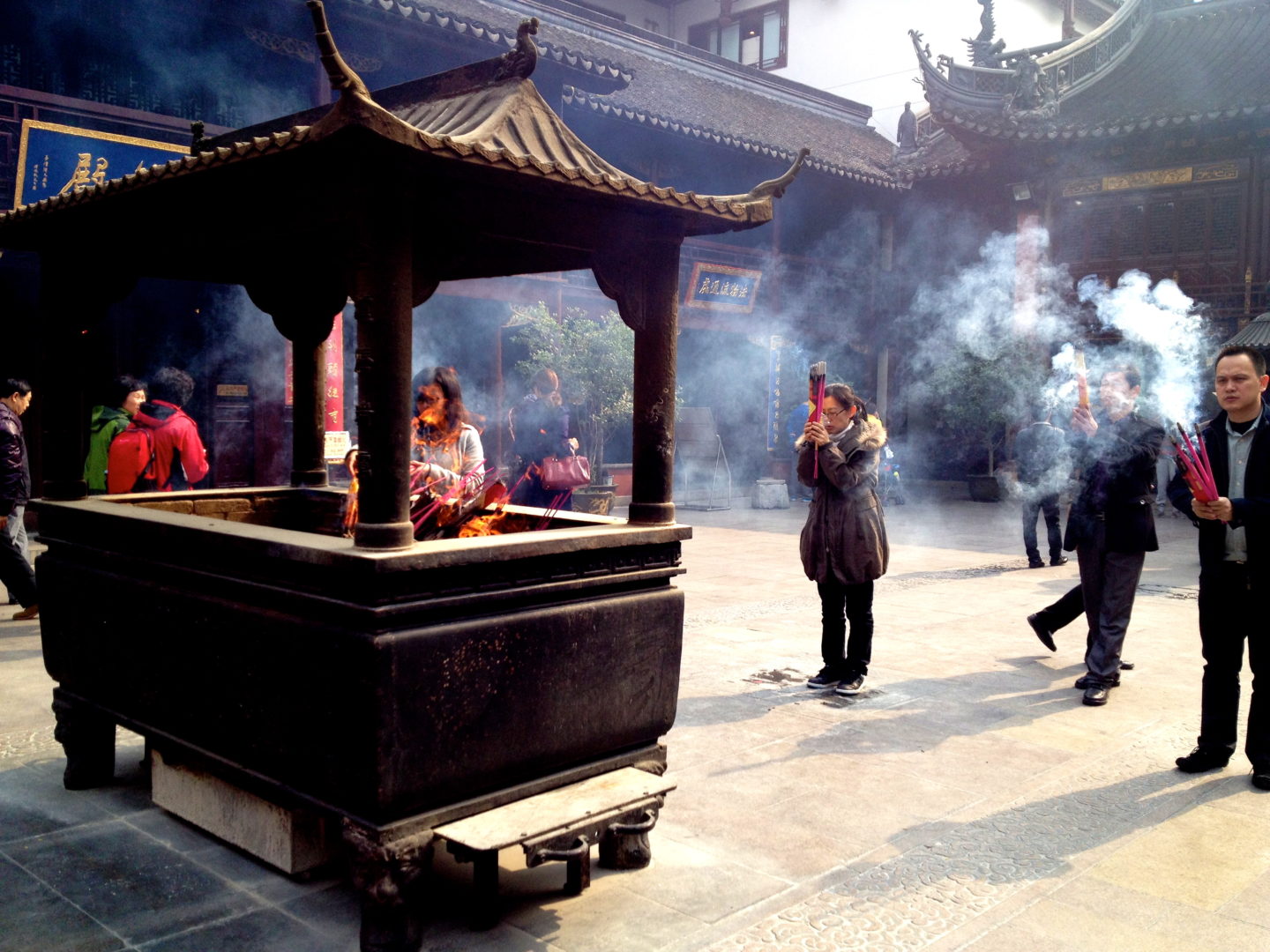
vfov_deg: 40.7
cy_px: 476
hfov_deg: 52.6
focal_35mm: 35
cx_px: 635
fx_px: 1284
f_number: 2.4
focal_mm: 4.28
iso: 50
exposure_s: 1/587
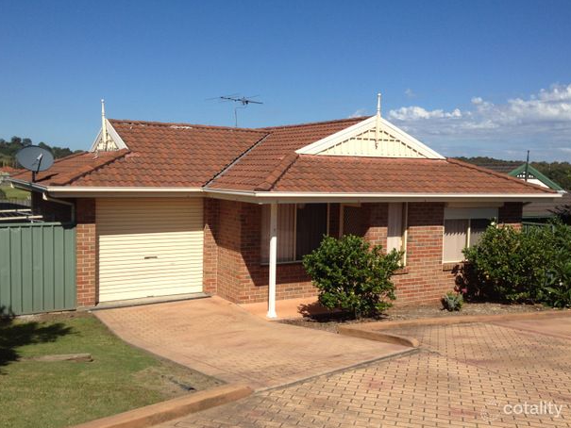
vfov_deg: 38.7
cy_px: 209
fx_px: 610
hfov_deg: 50.1
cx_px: 281
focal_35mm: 37
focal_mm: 4.28
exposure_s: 1/2513
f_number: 2.4
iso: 64
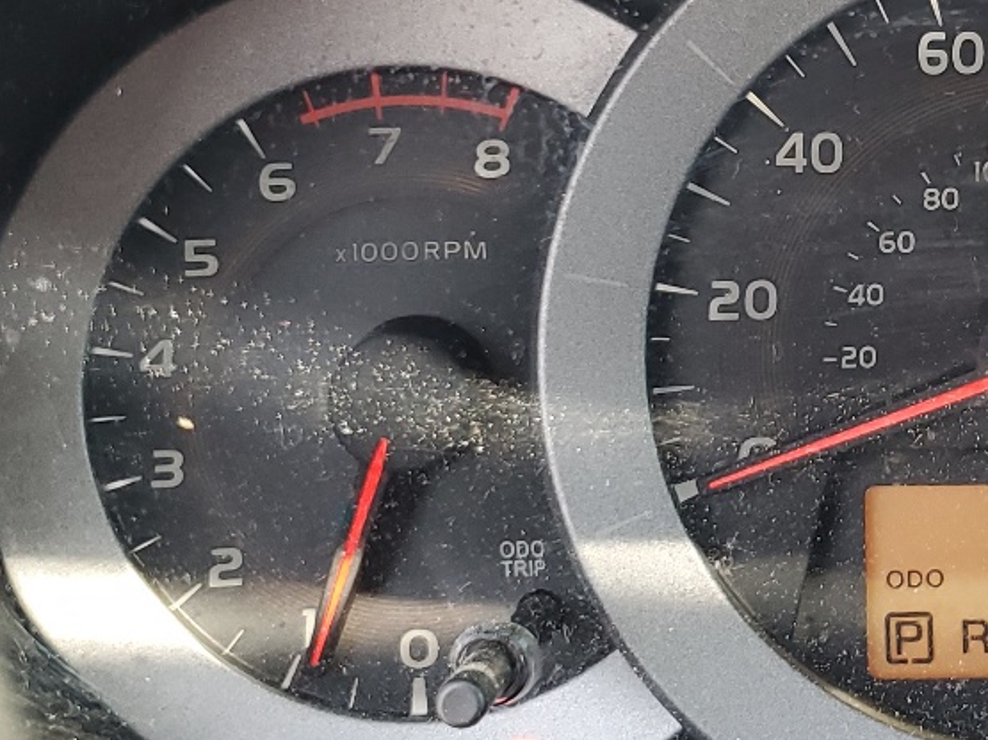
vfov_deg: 19.6
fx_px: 2140
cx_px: 924
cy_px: 238
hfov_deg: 25.1
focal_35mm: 75
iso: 63
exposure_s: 1/120
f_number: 1.5
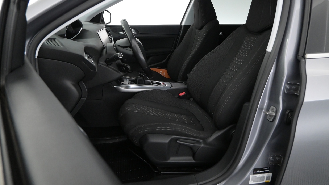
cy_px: 87
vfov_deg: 44.4
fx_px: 227
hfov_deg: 71.9
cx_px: 170
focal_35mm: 26
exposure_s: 1/80
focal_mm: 16
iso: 2500
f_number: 4.5
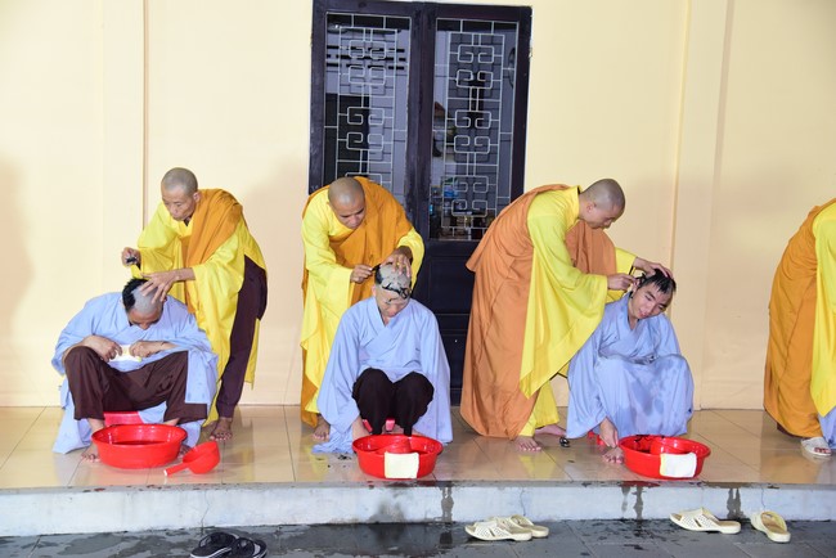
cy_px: 279
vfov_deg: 26.0
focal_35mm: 52
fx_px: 1208
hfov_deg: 38.2
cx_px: 418
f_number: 4.5
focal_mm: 52
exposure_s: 1/50
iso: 2000
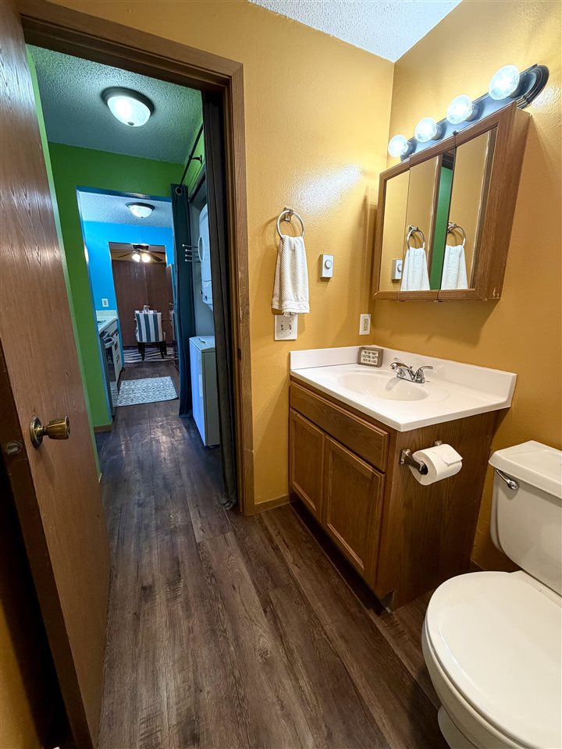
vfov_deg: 102.1
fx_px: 303
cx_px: 281
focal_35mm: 14
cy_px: 374
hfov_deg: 85.7
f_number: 2.2
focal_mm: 2.22
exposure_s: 1/60
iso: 250
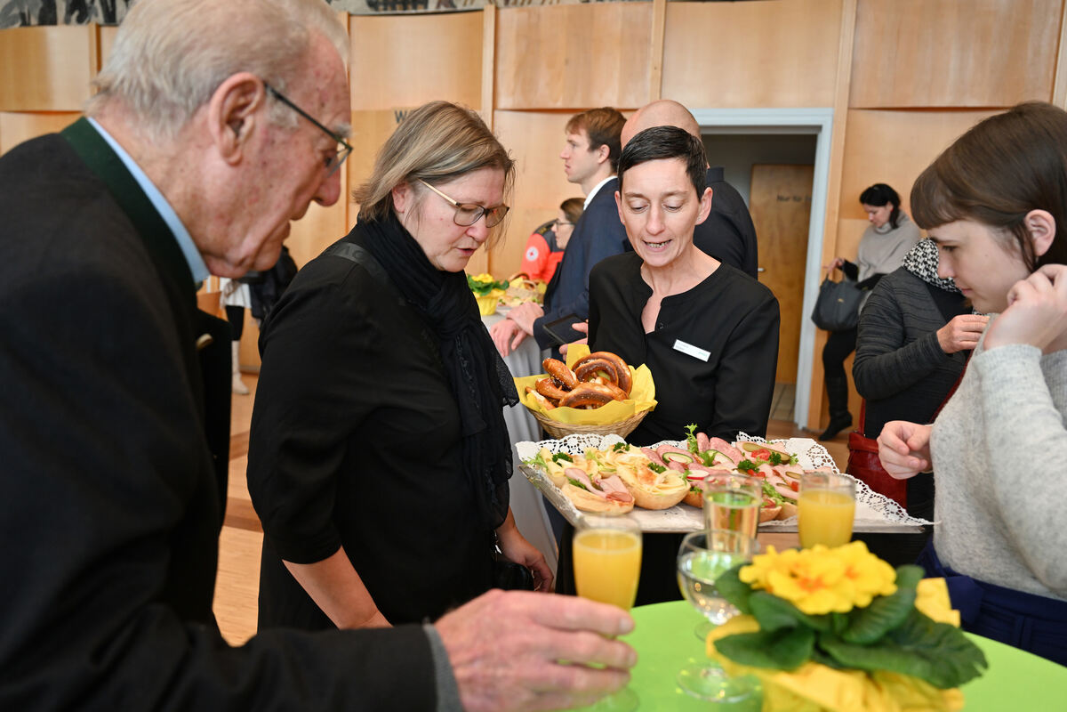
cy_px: 356
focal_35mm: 31
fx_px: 919
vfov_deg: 42.3
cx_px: 534
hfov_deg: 60.3
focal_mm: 31
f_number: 4
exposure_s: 1/200
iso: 800
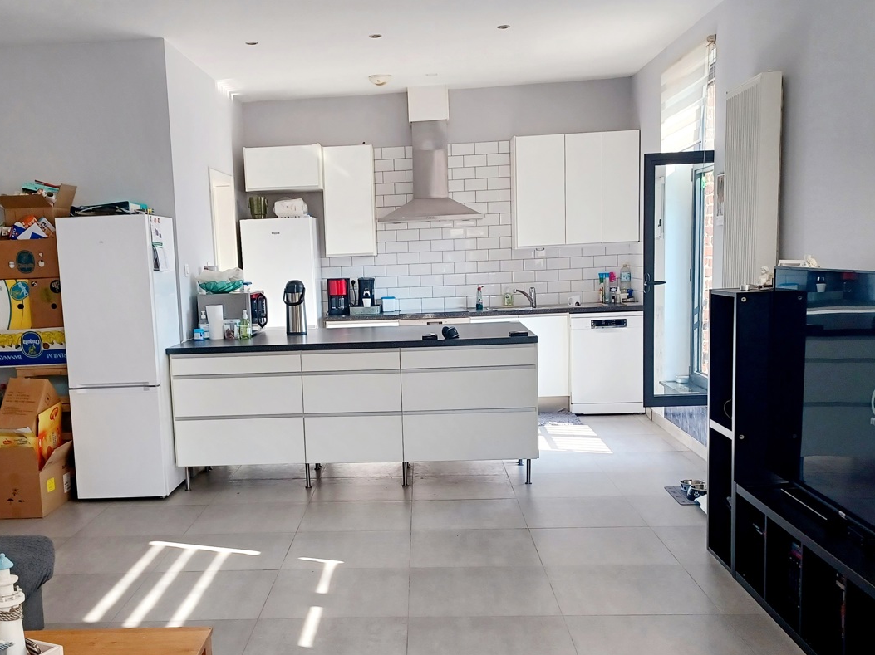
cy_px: 392
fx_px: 960
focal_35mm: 38
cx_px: 355
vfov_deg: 37.6
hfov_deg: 48.7
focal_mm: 4.6
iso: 64
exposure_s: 1/50
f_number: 1.8
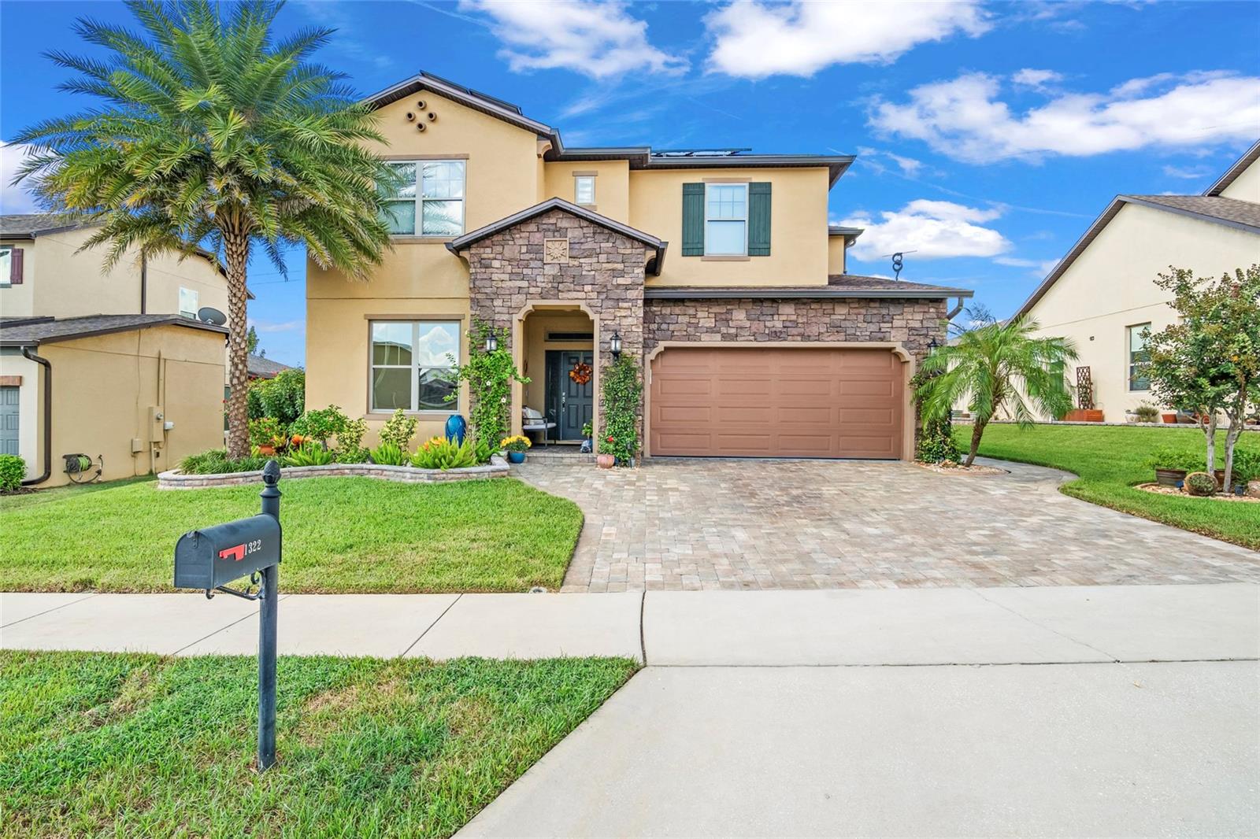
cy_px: 420
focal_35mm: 16
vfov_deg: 72.0
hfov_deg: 95.0
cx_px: 630
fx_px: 577
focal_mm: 11
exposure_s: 1/60
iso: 100
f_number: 8
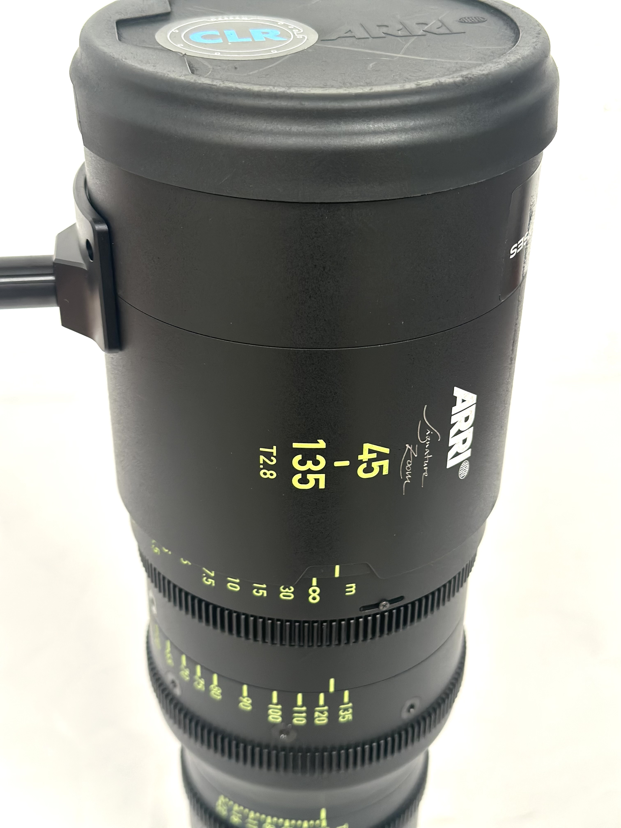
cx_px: 310
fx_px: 1148
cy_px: 414
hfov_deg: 30.3
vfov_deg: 39.7
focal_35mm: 48
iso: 160
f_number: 1.78
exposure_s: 1/60
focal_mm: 6.86
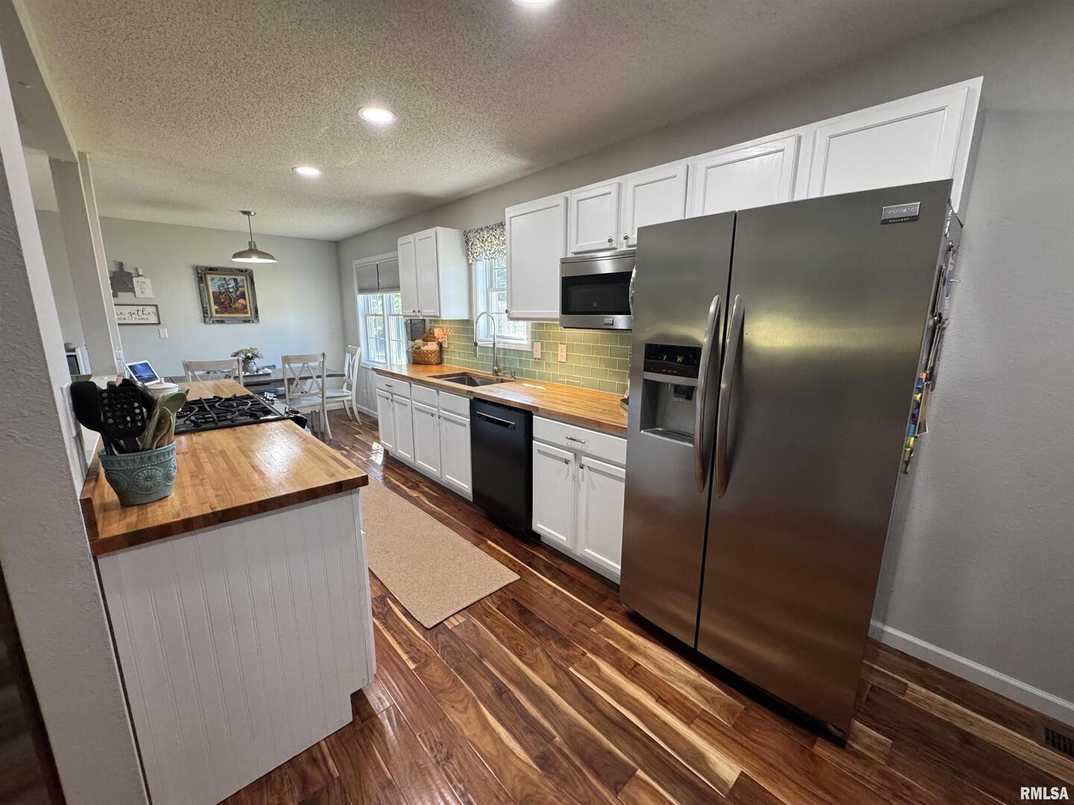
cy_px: 402
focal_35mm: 14
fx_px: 434
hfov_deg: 102.1
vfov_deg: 85.7
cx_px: 537
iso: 320
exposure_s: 1/120
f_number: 2.2
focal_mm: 2.22
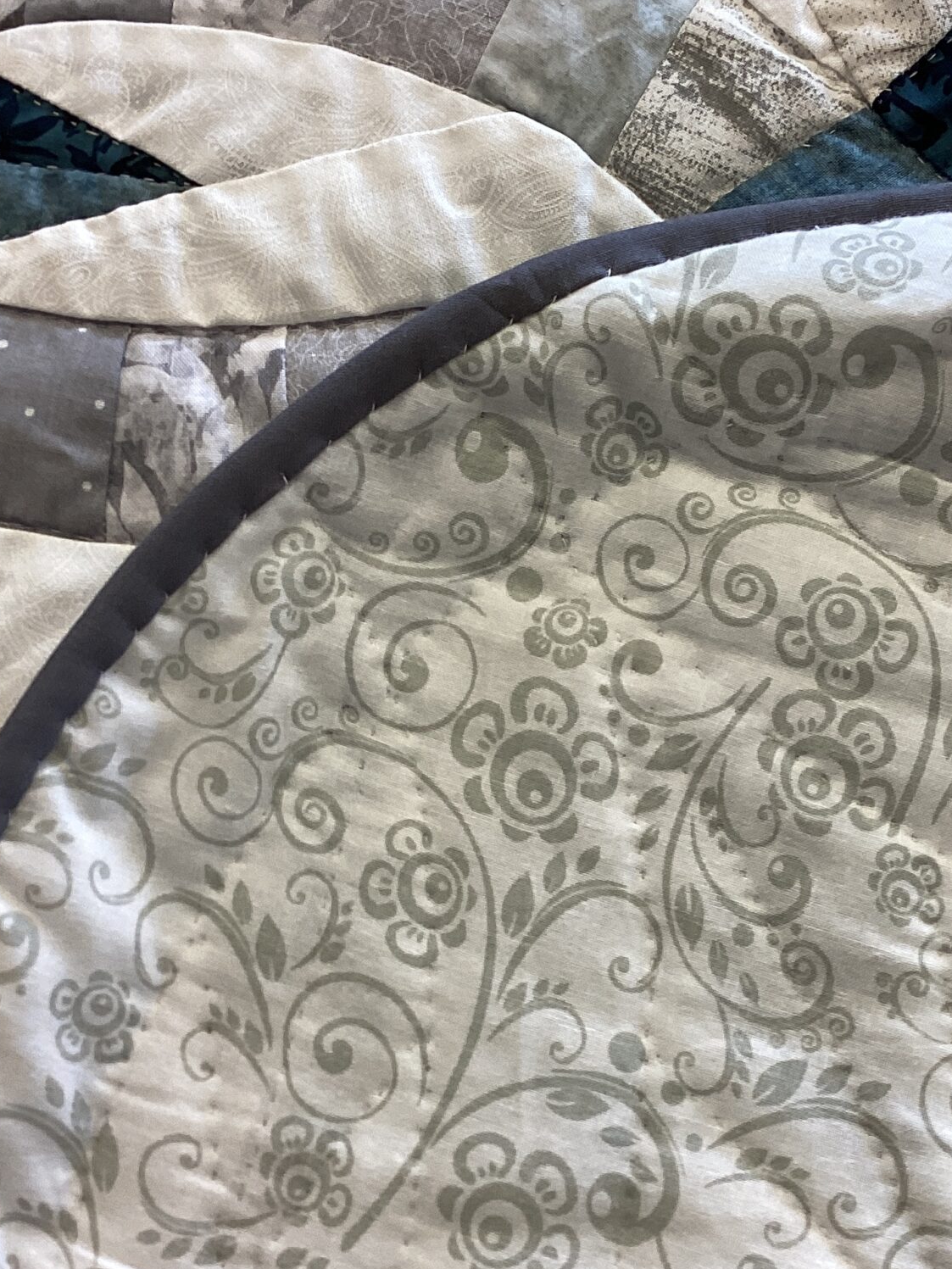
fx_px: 1943
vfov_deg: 36.2
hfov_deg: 27.4
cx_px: 638
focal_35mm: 53
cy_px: 677
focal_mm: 3.3
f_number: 2.4
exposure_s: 1/60
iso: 64
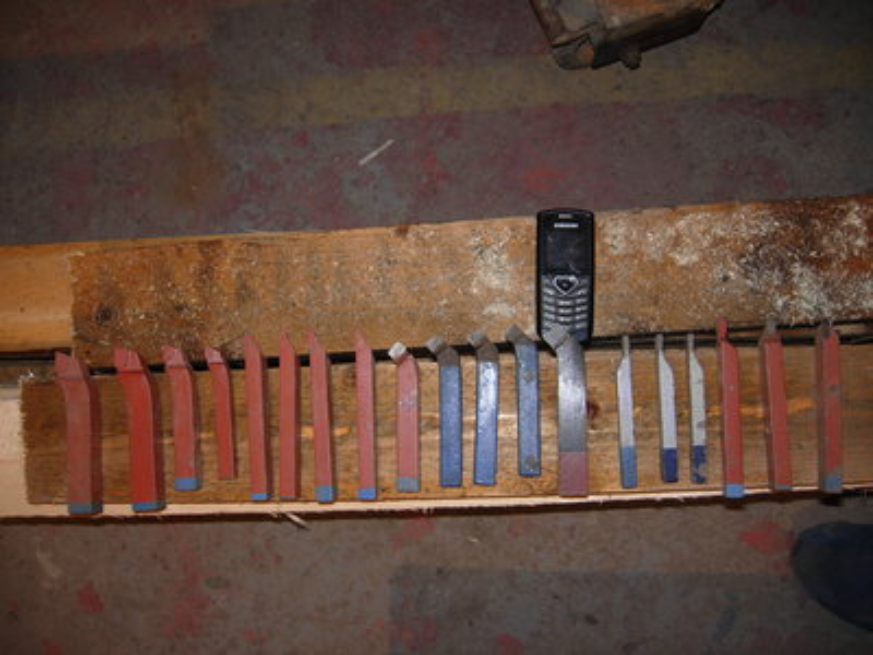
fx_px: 908
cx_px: 436
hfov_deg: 51.4
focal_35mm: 36
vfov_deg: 39.7
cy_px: 328
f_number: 2.7
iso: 50
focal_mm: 7.5
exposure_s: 1/45.2
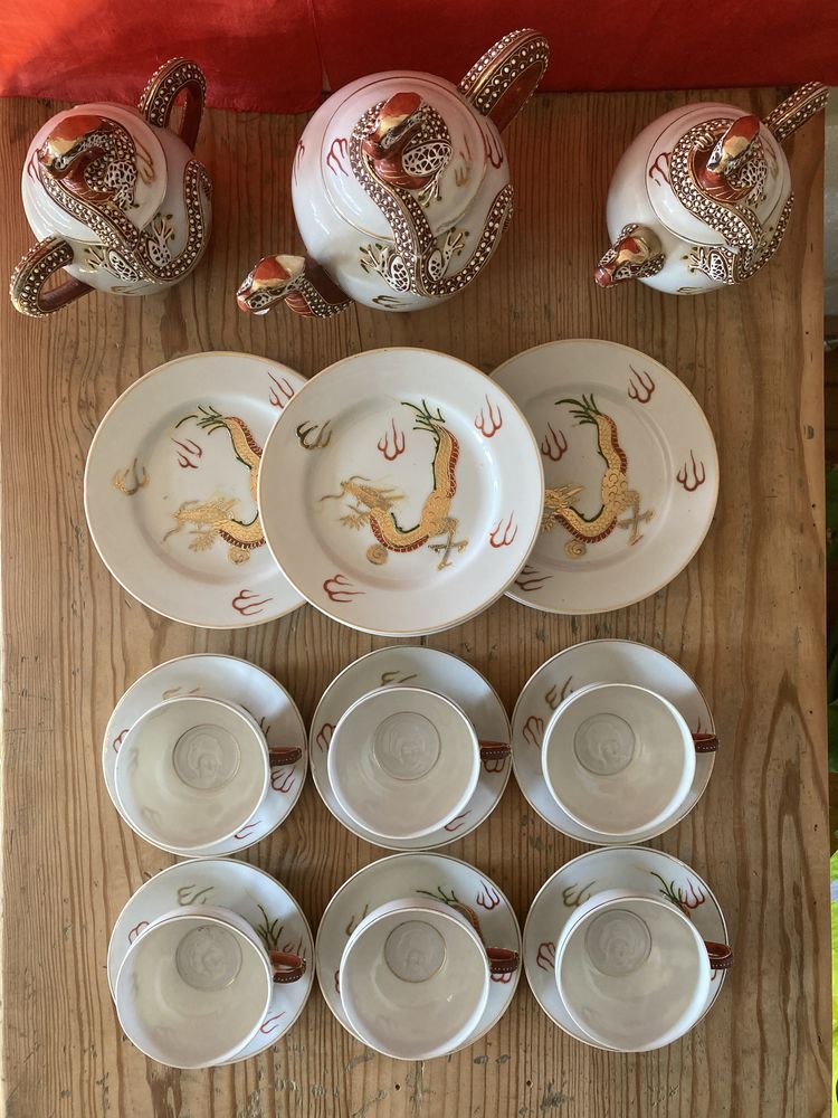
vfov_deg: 63.4
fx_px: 904
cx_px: 419
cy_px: 559
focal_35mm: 28
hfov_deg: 49.7
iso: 160
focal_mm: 3.99
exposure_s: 1/60
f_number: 1.8
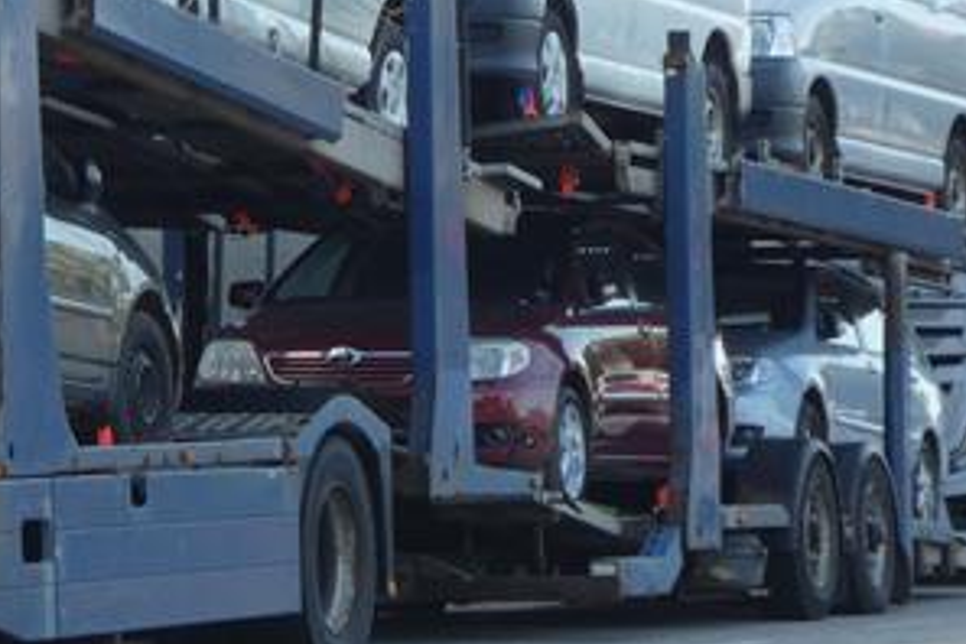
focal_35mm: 252
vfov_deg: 5.4
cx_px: -65
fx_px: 6761
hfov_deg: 8.1
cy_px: 127
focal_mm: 16.1
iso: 80
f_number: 4.9
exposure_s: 1/80
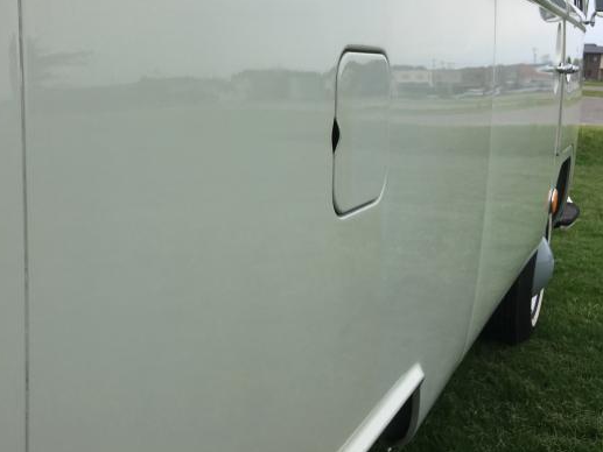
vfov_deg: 34.2
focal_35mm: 42
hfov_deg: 44.1
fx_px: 732
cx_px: 201
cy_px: 176
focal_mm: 4.15
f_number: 2.2
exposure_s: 1/874
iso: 25
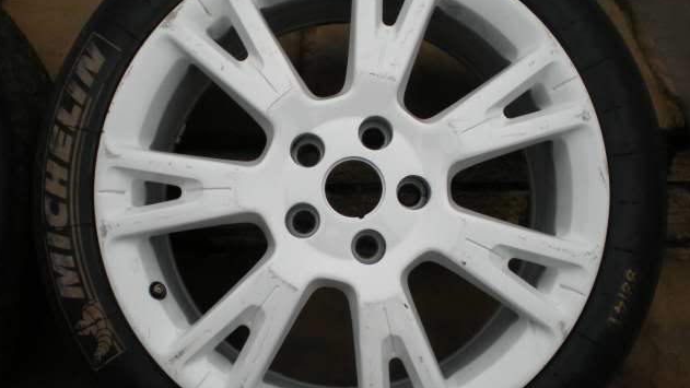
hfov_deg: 48.4
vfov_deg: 28.3
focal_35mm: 42
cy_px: 179
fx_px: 768
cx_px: 343
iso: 64
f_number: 3.1
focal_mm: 6.3
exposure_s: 1/143
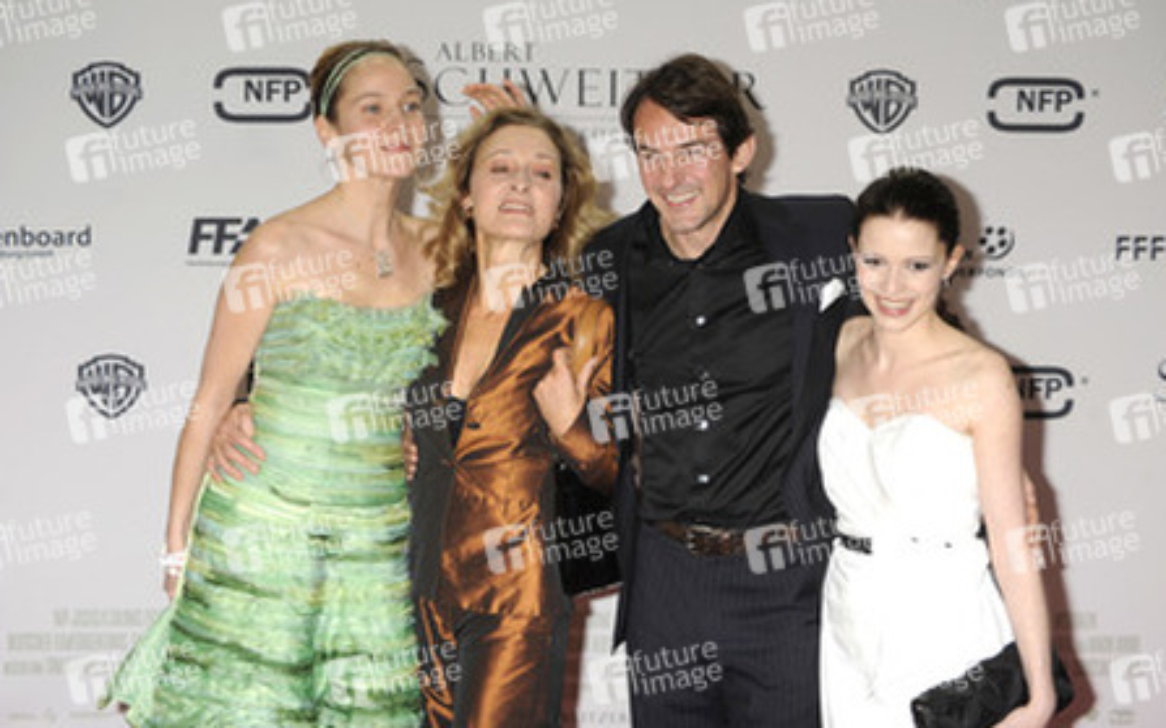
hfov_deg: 28.6
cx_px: 586
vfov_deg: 18.1
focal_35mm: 72
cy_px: 347
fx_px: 2287
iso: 500
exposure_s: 1/160
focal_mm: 70
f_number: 5
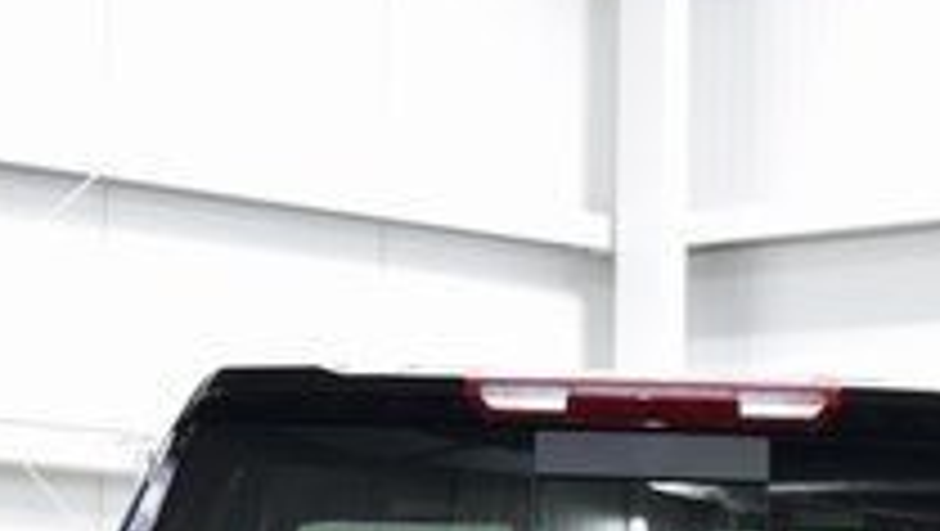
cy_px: 898
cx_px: 661
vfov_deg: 6.9
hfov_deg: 12.4
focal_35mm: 173
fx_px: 4316
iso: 1000
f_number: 6.3
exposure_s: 1/15
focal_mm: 36
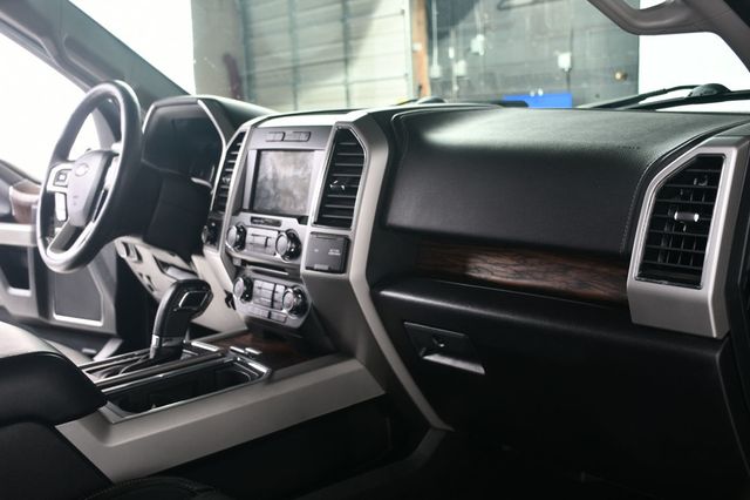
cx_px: 375
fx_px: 812
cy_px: 250
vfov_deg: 34.2
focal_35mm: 39
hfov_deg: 49.6
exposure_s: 1/160
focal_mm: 26
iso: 100
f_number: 3.8
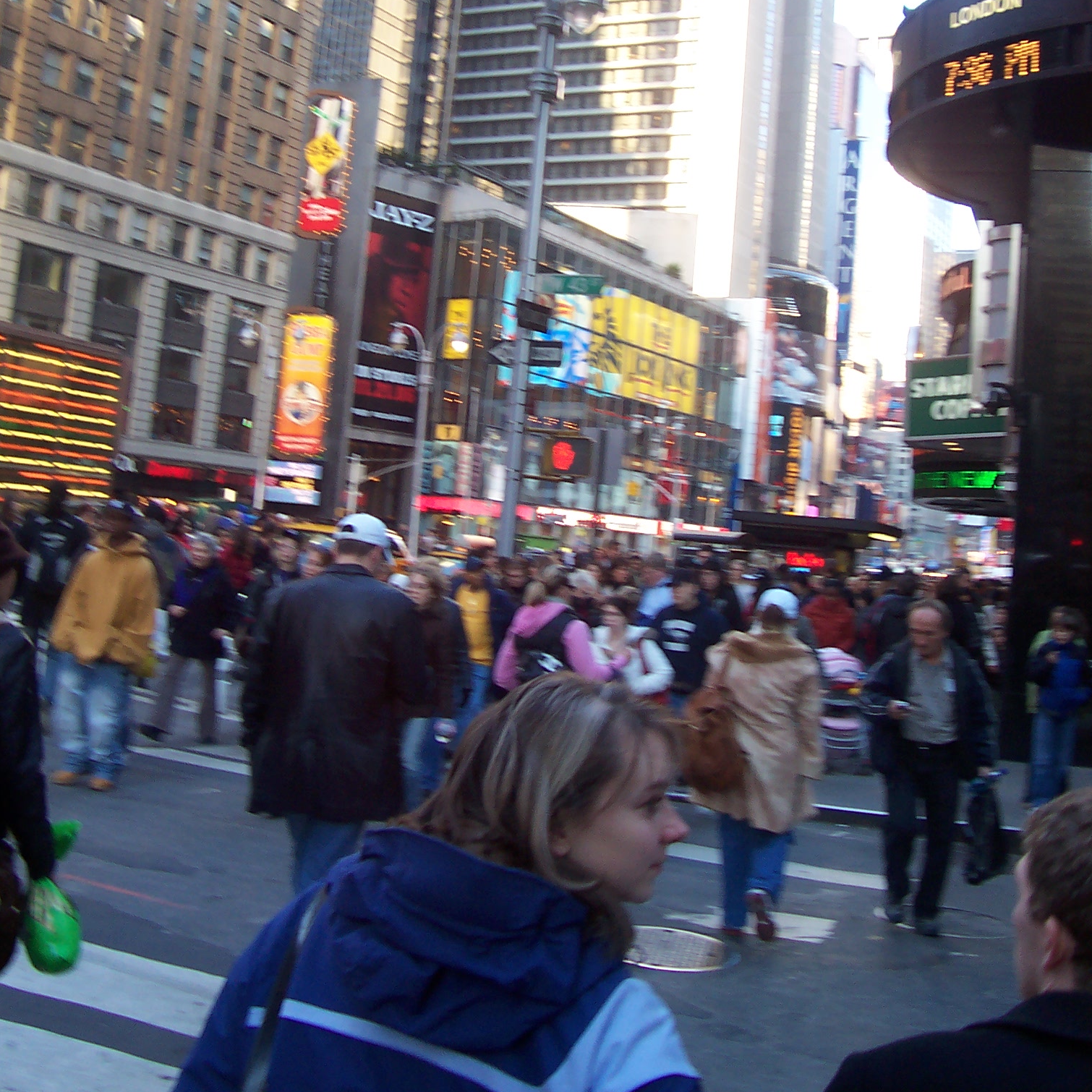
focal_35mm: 44
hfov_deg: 38.3
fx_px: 1570
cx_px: 550
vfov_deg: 38.0
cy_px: 391
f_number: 2.8
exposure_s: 1/60
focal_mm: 5.6
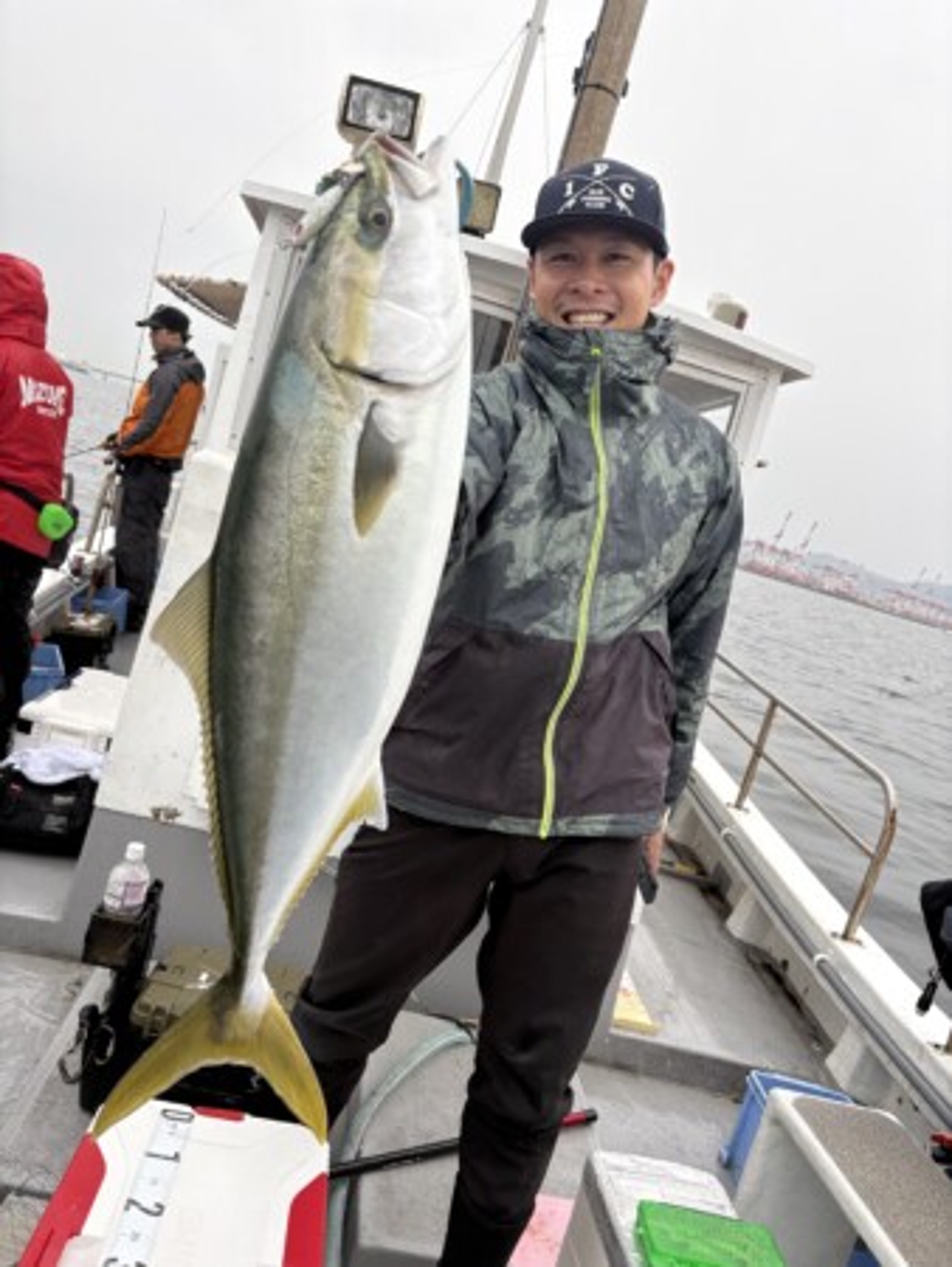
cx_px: 476
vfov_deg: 67.3
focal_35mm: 26
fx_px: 952
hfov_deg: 53.1
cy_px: 634
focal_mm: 5.96
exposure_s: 1/261
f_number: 1.6
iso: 40
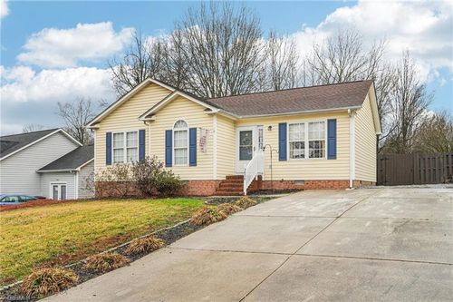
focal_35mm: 30
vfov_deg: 43.6
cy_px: 151
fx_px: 377
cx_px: 226
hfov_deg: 61.9
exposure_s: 1/30
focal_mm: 20
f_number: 8
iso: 320
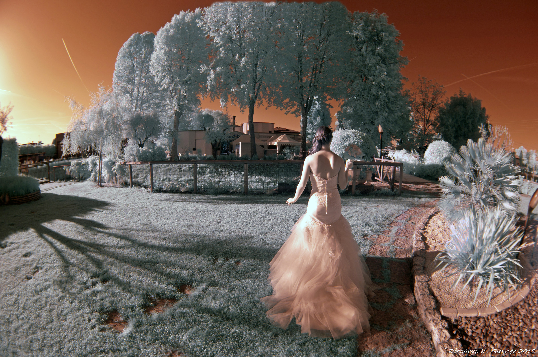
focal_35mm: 16
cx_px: 269
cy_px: 178
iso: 200
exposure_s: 1/160
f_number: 10
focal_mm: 10.5
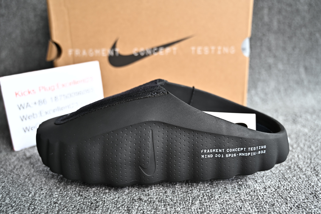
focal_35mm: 35
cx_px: 160
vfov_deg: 37.9
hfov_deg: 54.4
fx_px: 312
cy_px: 107
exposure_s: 1/40
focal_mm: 35
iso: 100
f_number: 4
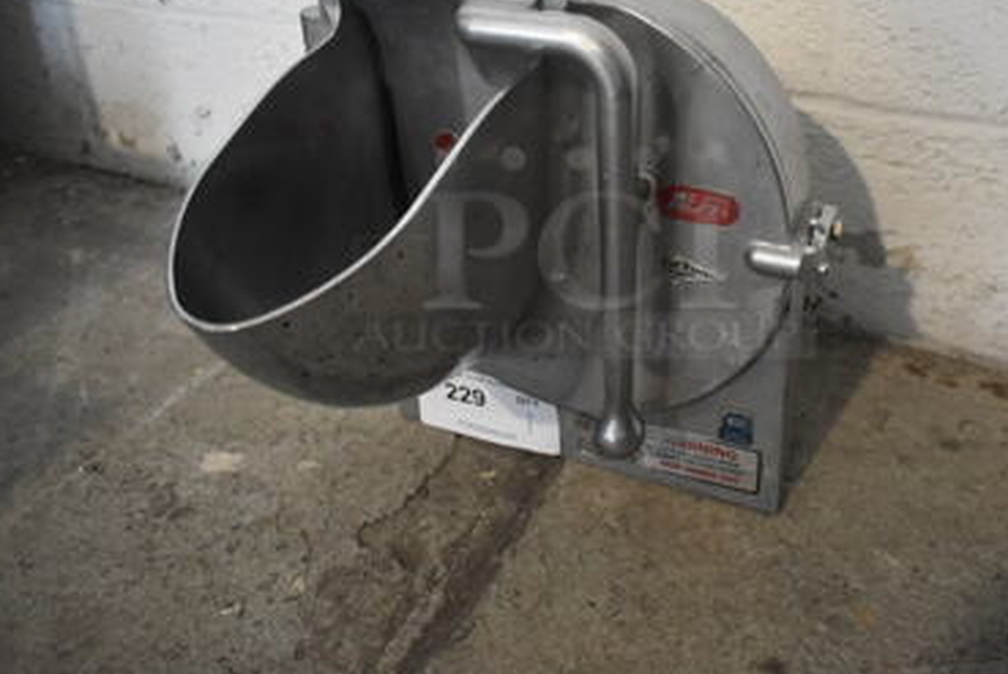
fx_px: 981
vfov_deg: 37.7
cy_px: 246
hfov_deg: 54.2
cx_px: 579
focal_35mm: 35
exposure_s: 1/125
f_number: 3.5
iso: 2200
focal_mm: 18
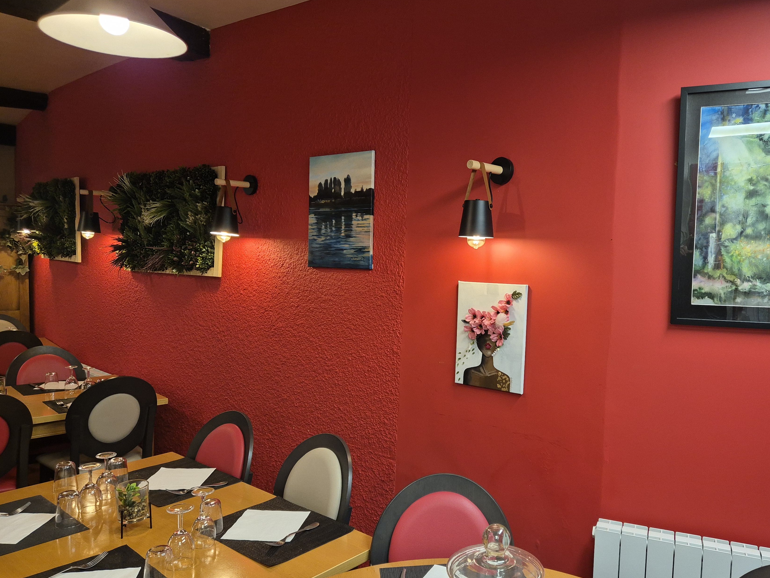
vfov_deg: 49.7
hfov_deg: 62.8
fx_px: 623
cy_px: 300
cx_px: 464
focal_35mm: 28
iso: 200
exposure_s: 1/100
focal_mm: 5.4
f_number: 1.8
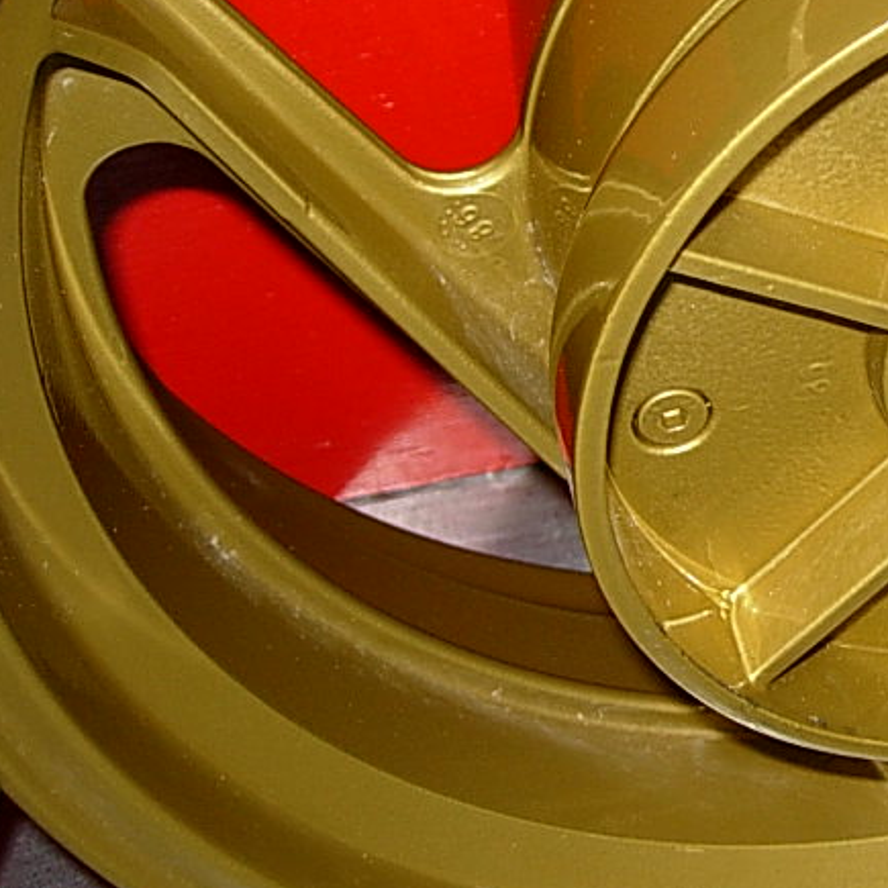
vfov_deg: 21.9
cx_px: 1031
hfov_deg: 20.6
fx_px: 2293
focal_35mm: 79
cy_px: 380
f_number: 2.8
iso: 100
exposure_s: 1/64
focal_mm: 7.8
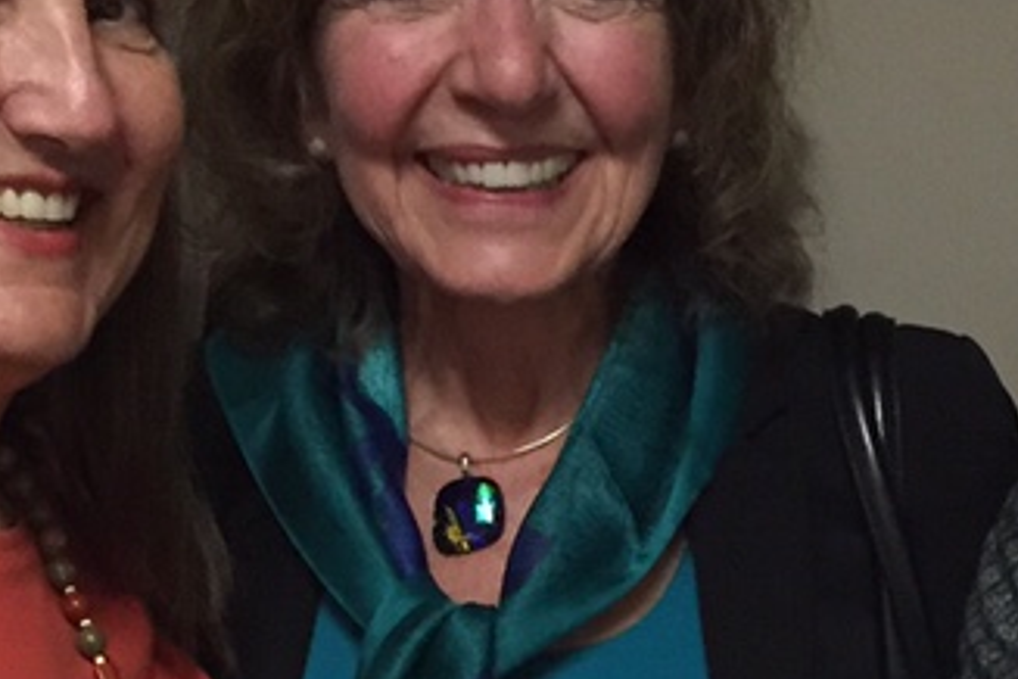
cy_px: 994
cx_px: 722
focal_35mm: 118
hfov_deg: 17.3
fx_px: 3337
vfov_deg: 11.2
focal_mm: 4.15
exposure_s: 1/30
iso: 200
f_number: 2.2
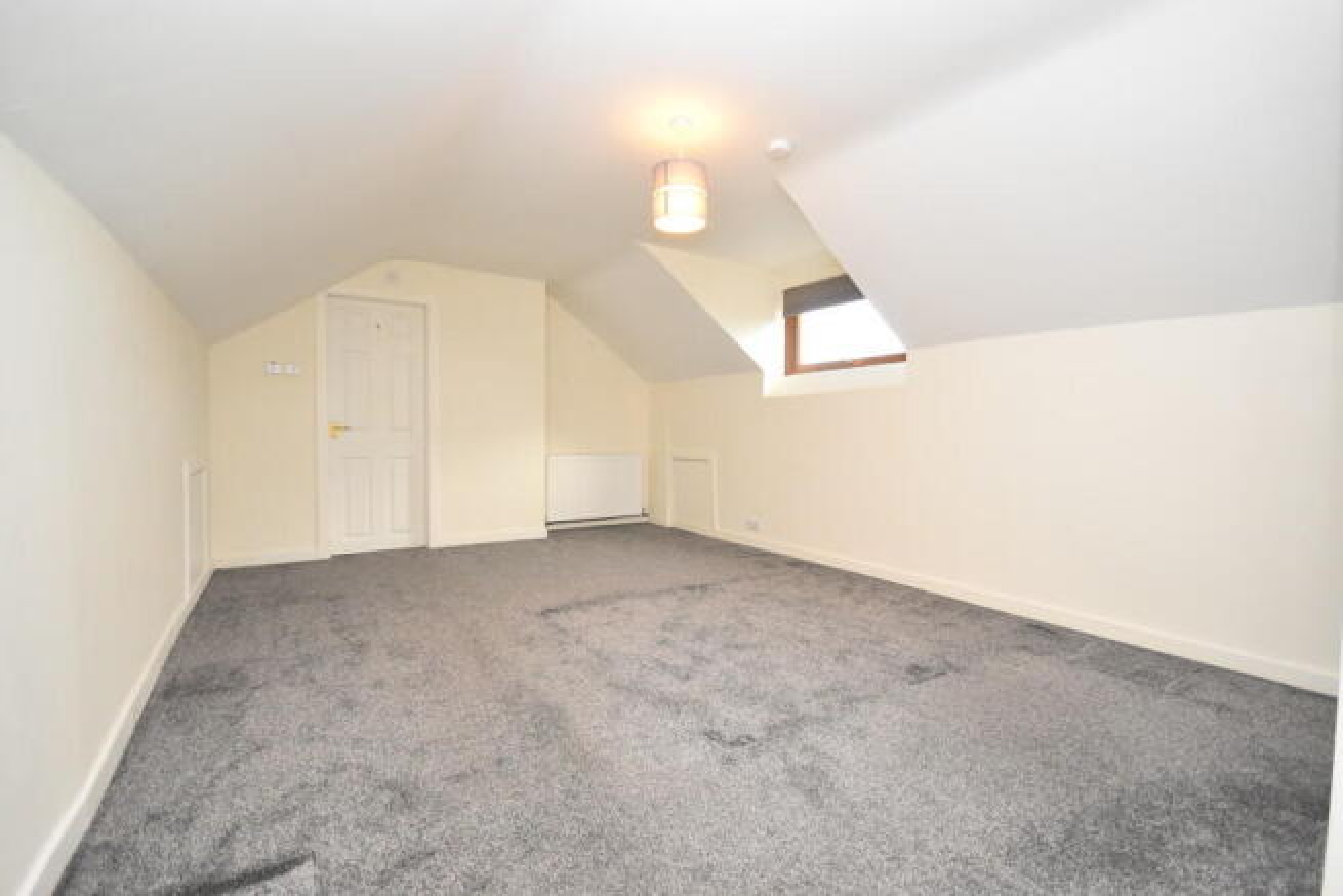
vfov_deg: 77.4
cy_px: 448
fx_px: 560
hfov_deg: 100.4
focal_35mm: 15
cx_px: 672
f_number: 4
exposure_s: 1/125
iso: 1600
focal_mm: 10
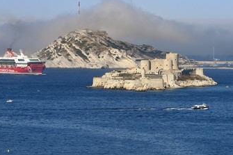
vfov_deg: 5.5
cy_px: 79
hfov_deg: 8.2
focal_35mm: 251
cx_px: 115
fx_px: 1624
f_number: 14
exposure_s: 1/320
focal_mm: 200
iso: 200
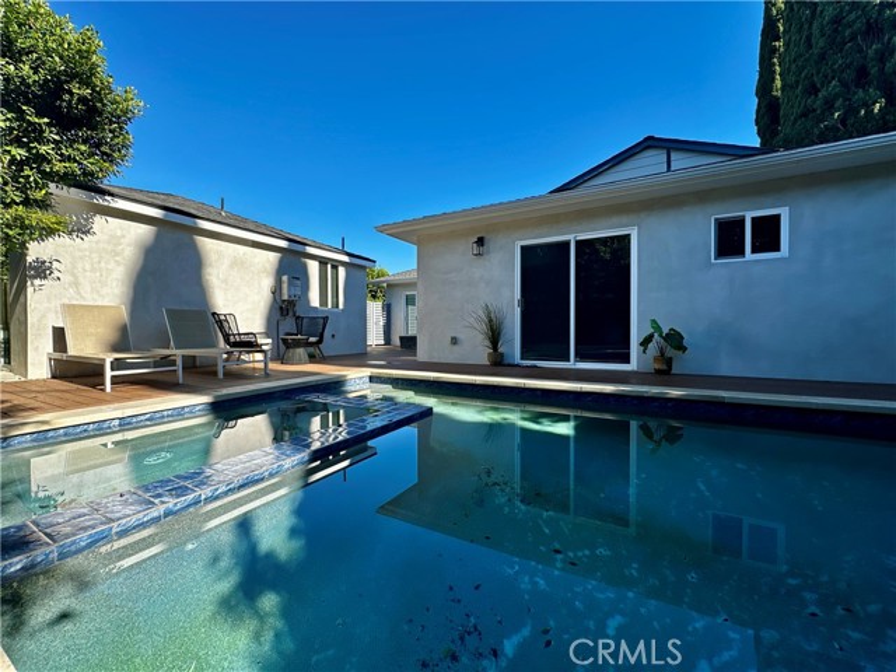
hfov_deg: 102.1
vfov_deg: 85.7
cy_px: 336
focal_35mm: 14
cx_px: 448
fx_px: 362
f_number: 2.2
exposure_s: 1/678
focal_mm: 2.22
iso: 40
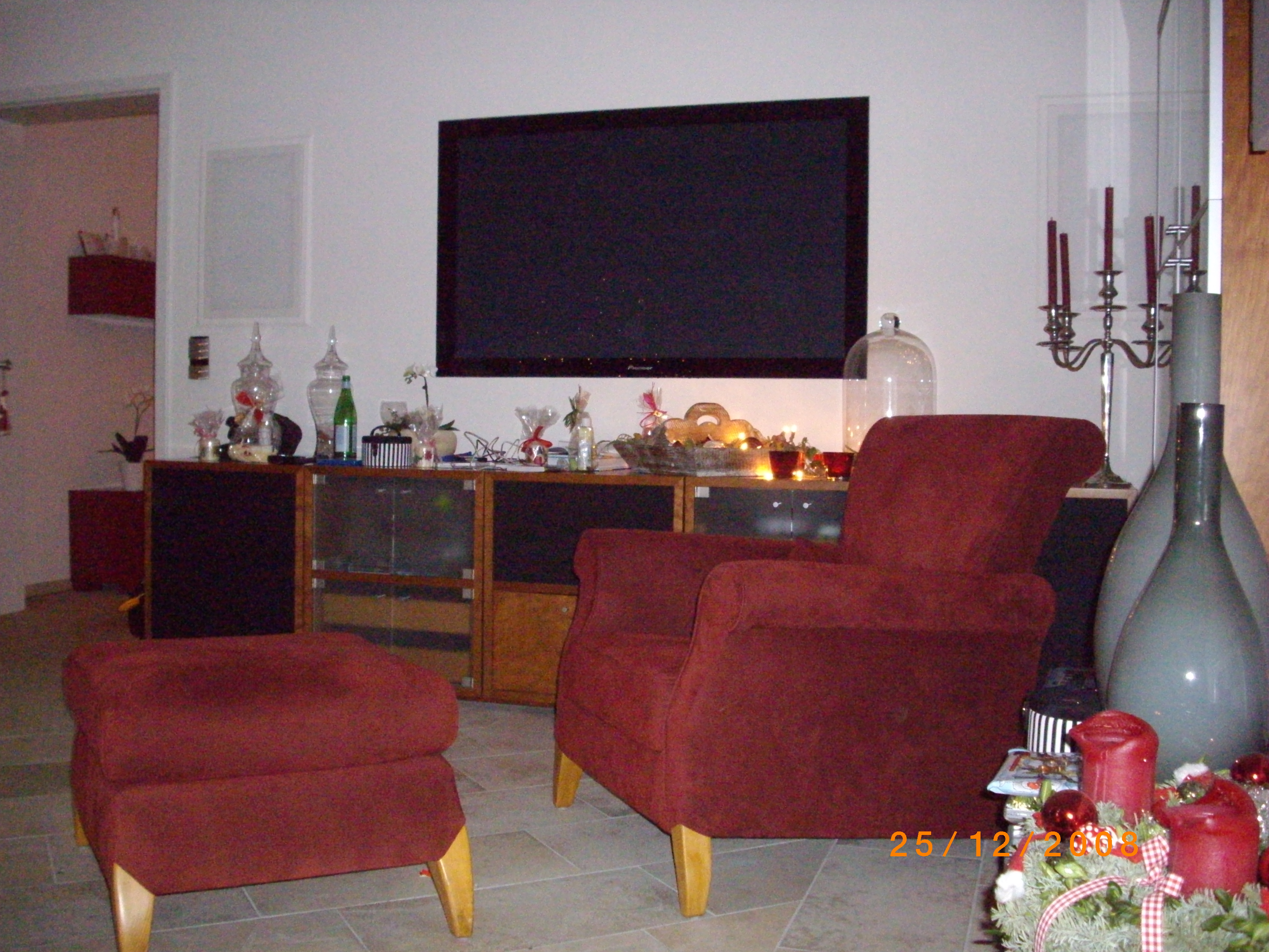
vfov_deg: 38.7
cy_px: 476
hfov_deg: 50.1
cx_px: 634
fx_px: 1356
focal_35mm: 37
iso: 1000
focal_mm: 6.2
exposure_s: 1/50
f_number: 2.8
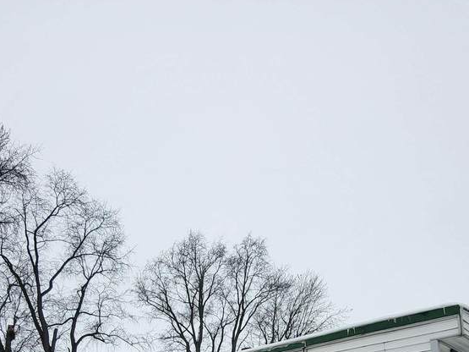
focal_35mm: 30
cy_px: 371
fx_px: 406
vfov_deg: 39.7
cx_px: 226
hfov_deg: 60.0
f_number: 2.2
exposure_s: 1/384
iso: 32
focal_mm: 1.74
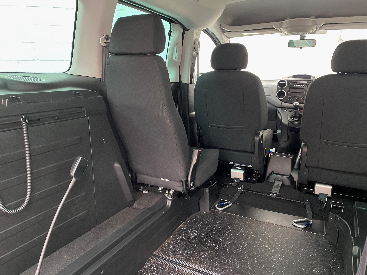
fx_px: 276
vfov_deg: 53.1
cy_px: 138
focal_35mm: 26
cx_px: 184
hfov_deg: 67.3
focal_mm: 4.25
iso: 500
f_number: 1.8
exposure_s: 1/25
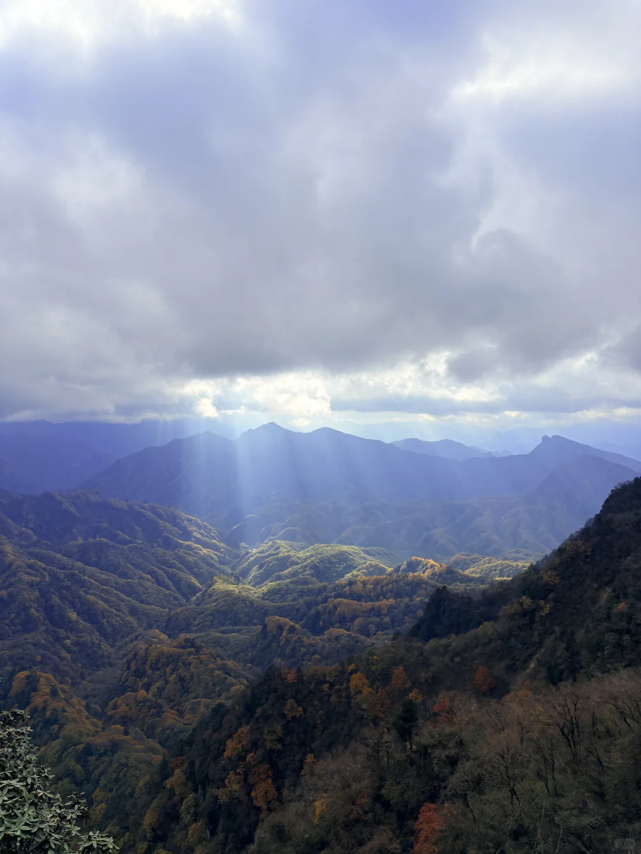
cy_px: 427
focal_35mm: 26
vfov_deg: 67.3
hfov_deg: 53.1
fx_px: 642
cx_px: 320
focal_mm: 5.96
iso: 50
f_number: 1.6
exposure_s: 1/6993
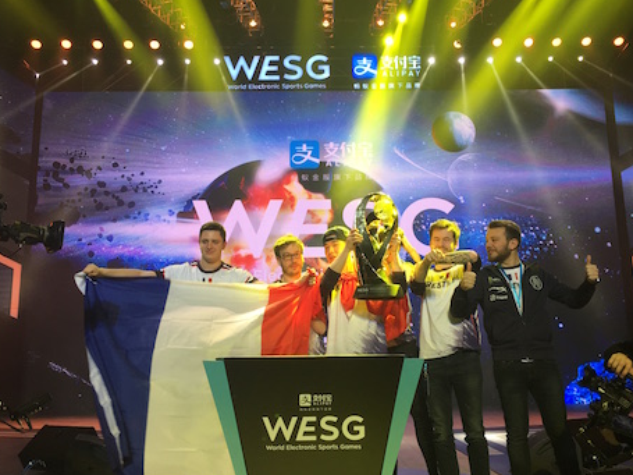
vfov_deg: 38.6
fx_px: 676
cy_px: 239
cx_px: 338
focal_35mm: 37
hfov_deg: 50.1
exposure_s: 1/100
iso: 40
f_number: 2.2
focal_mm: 4.15
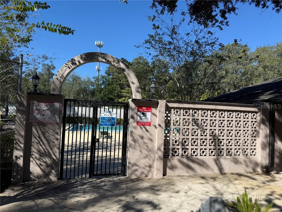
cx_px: 141
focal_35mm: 24
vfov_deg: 56.8
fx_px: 196
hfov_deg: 71.6
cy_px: 106
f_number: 1.78
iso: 80
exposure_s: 1/4167
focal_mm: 6.76
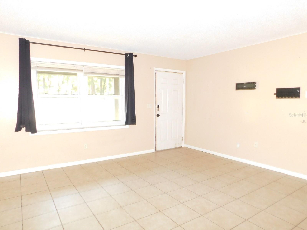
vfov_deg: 58.9
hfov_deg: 73.9
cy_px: 115
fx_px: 204
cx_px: 154
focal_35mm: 23
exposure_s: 1/30
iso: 400
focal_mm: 4
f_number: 3
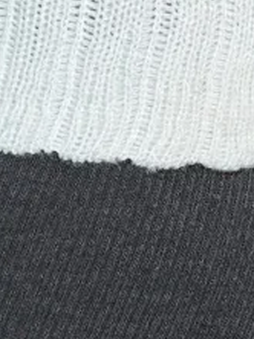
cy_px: -137
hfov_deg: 9.2
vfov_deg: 12.2
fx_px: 1529
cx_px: 424
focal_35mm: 156
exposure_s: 1/496
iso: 80
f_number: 1.78
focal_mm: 6.86
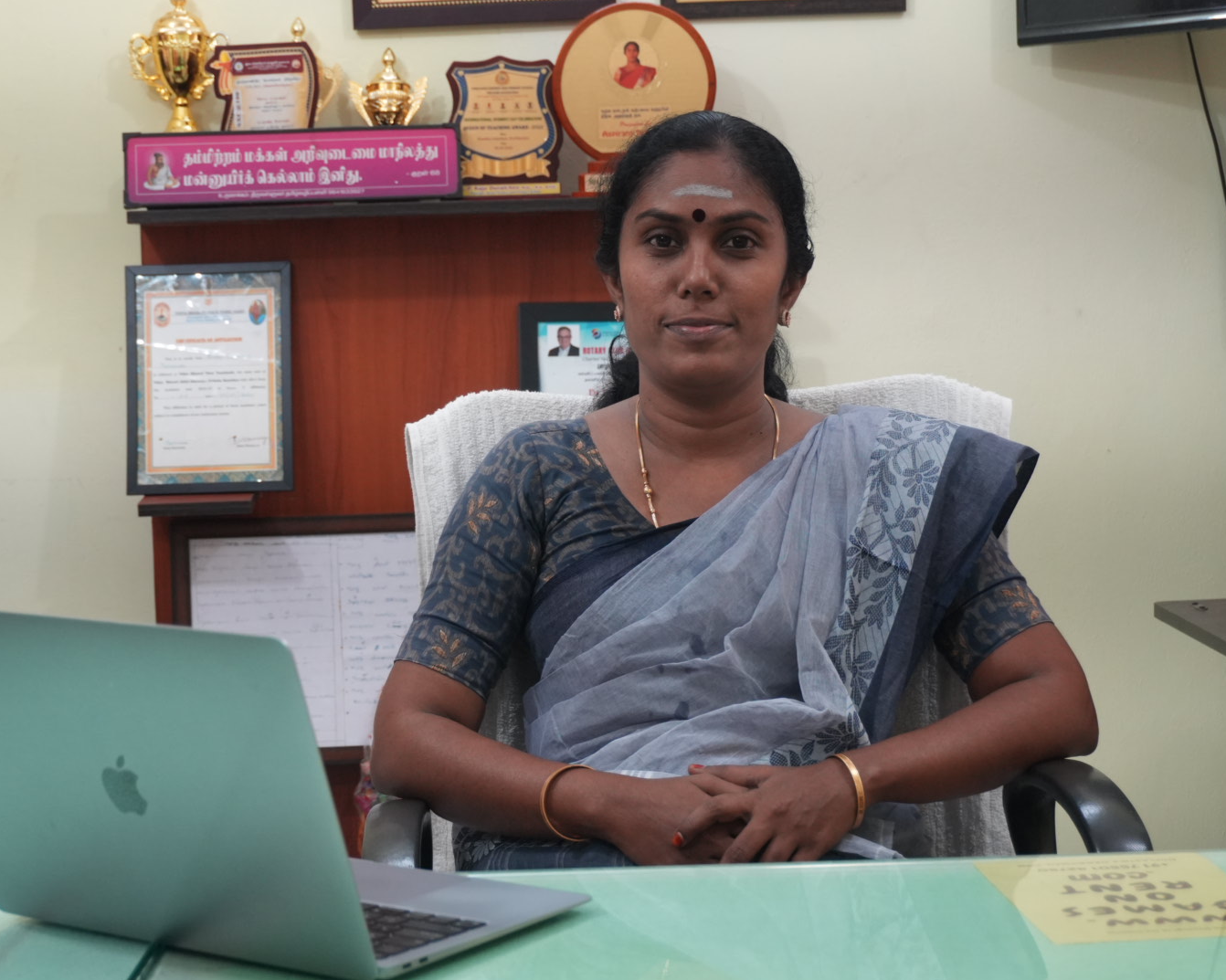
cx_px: 498
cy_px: 492
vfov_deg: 22.0
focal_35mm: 70
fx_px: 2524
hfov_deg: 27.3
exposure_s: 1/80
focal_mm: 41
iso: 1250
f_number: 5.6
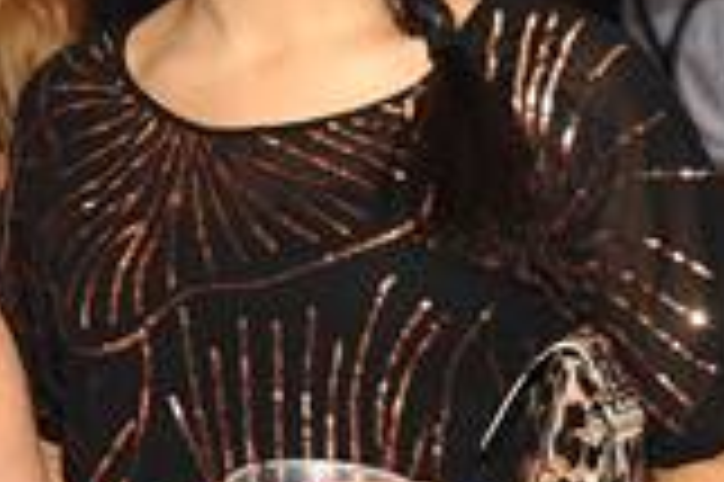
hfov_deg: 16.5
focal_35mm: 116
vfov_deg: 11.7
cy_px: 77
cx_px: -279
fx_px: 2330
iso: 800
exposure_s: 1/250
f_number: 4.8
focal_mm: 34
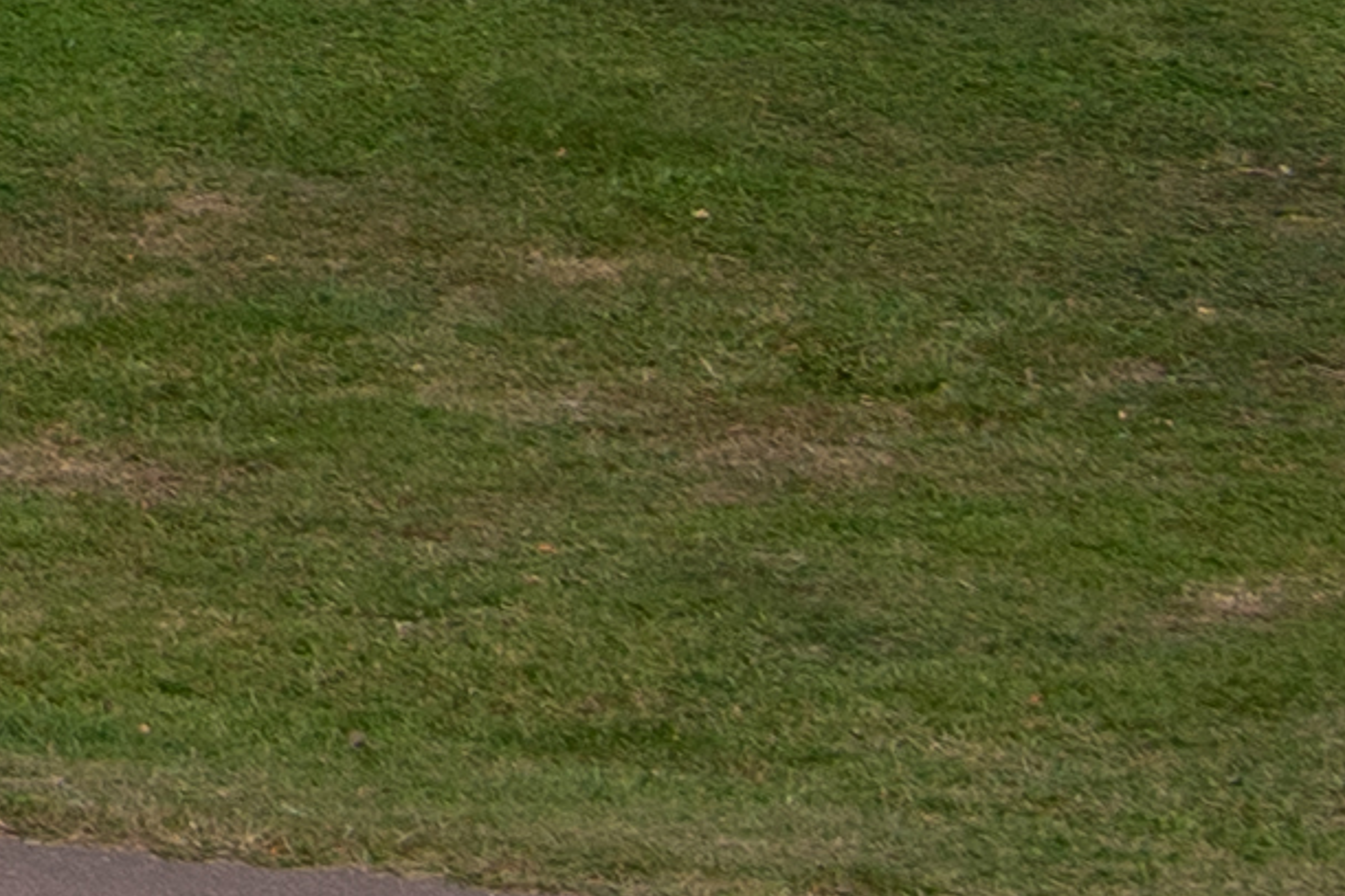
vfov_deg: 6.5
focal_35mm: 193
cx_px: -2020
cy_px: -1739
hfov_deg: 9.4
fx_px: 7210
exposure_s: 1/1000
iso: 200
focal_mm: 20
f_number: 8
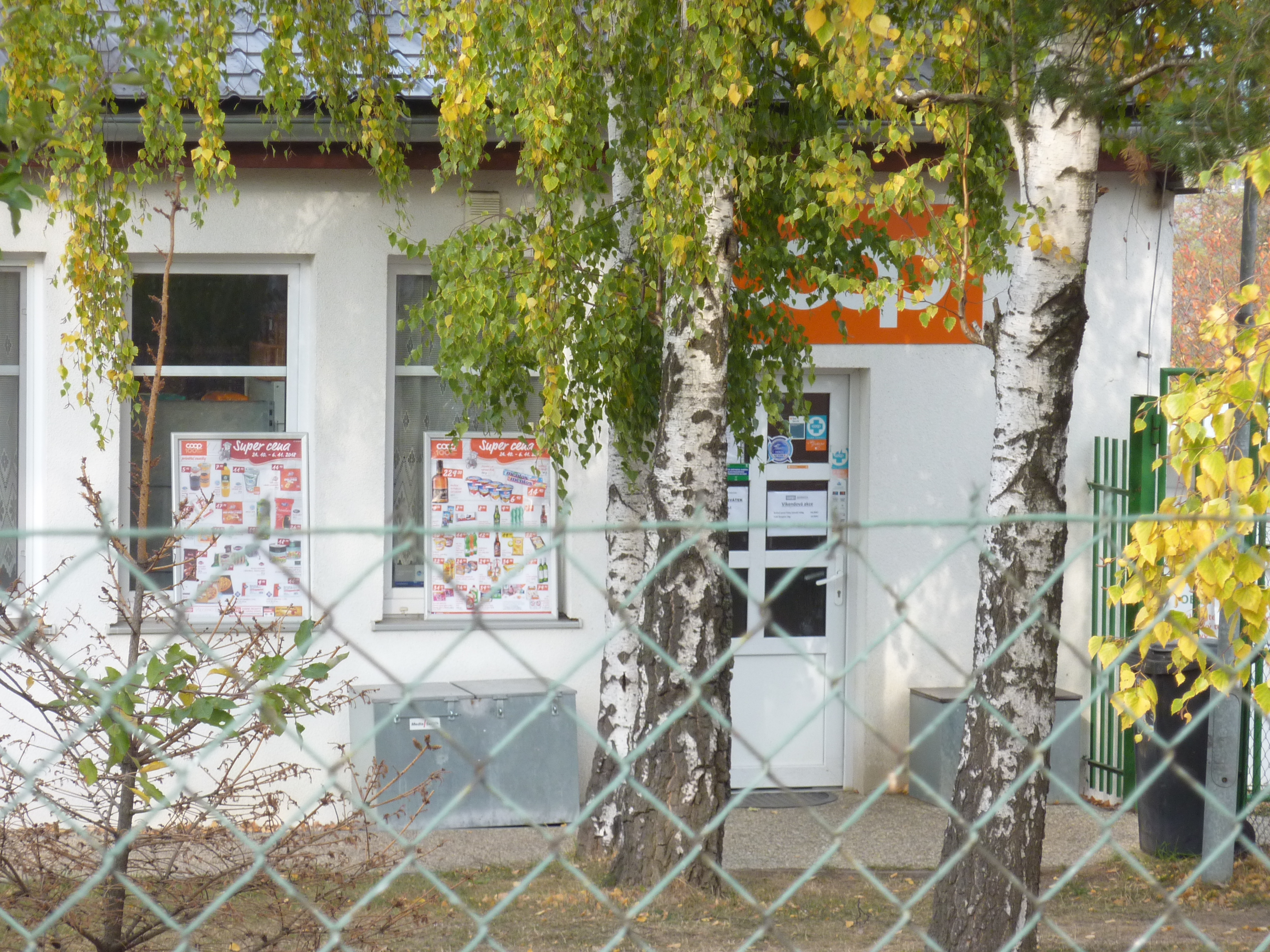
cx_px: 635
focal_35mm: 147
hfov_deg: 13.4
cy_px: 476
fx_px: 5393
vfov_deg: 10.1
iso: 160
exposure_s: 1/200
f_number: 4.5
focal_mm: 24.1
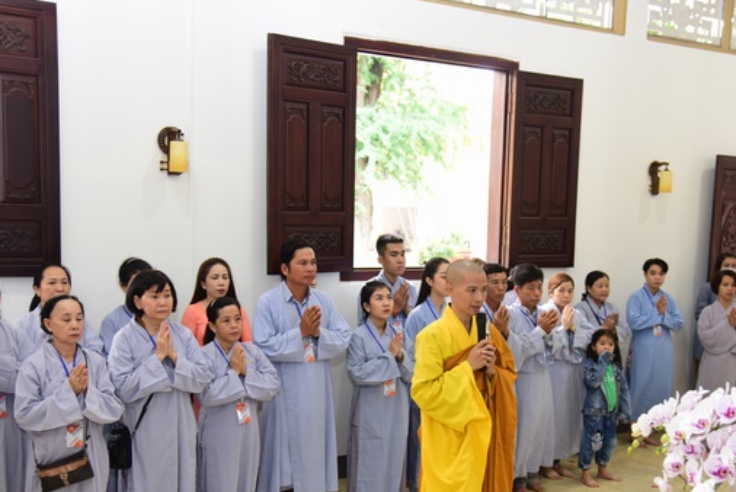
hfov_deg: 43.6
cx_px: 390
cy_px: 309
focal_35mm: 45
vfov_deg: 29.8
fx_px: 920
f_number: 4
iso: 1000
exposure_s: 1/40
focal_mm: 35
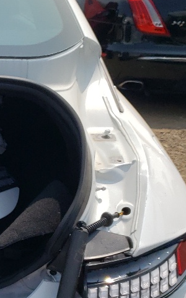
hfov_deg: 12.4
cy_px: 244
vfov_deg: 22.2
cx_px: -195
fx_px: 745
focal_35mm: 92
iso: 50
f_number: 1.5
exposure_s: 1/5000
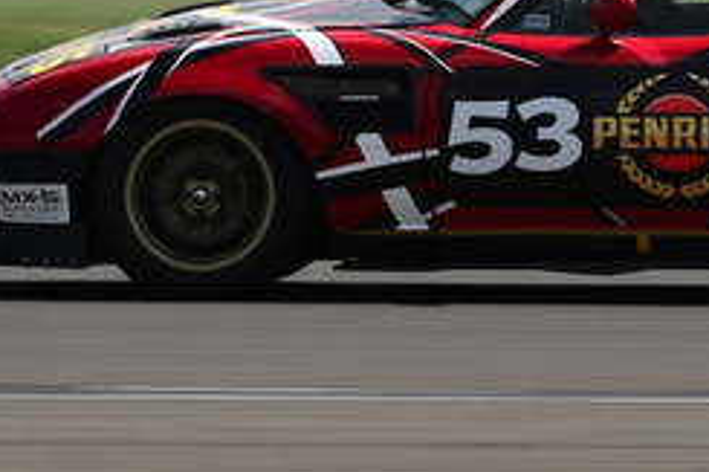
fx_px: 19287
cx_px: 637
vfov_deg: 1.4
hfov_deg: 2.1
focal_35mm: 980
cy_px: -174
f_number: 11
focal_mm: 200
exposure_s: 1/200
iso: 100
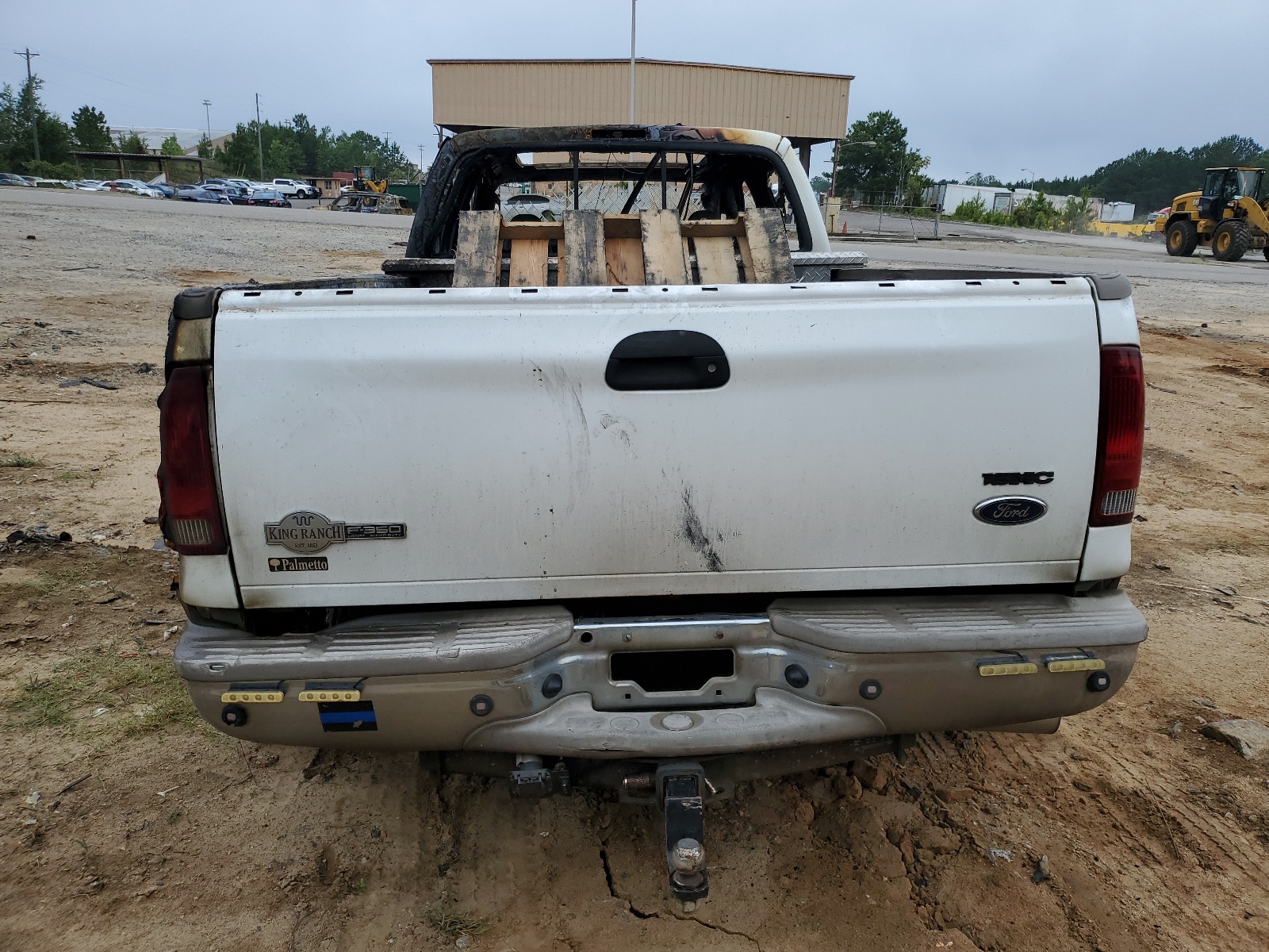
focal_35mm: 26
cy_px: 476
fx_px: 953
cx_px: 634
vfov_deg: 53.1
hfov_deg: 67.3
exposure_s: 1/1000
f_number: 1.5
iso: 50
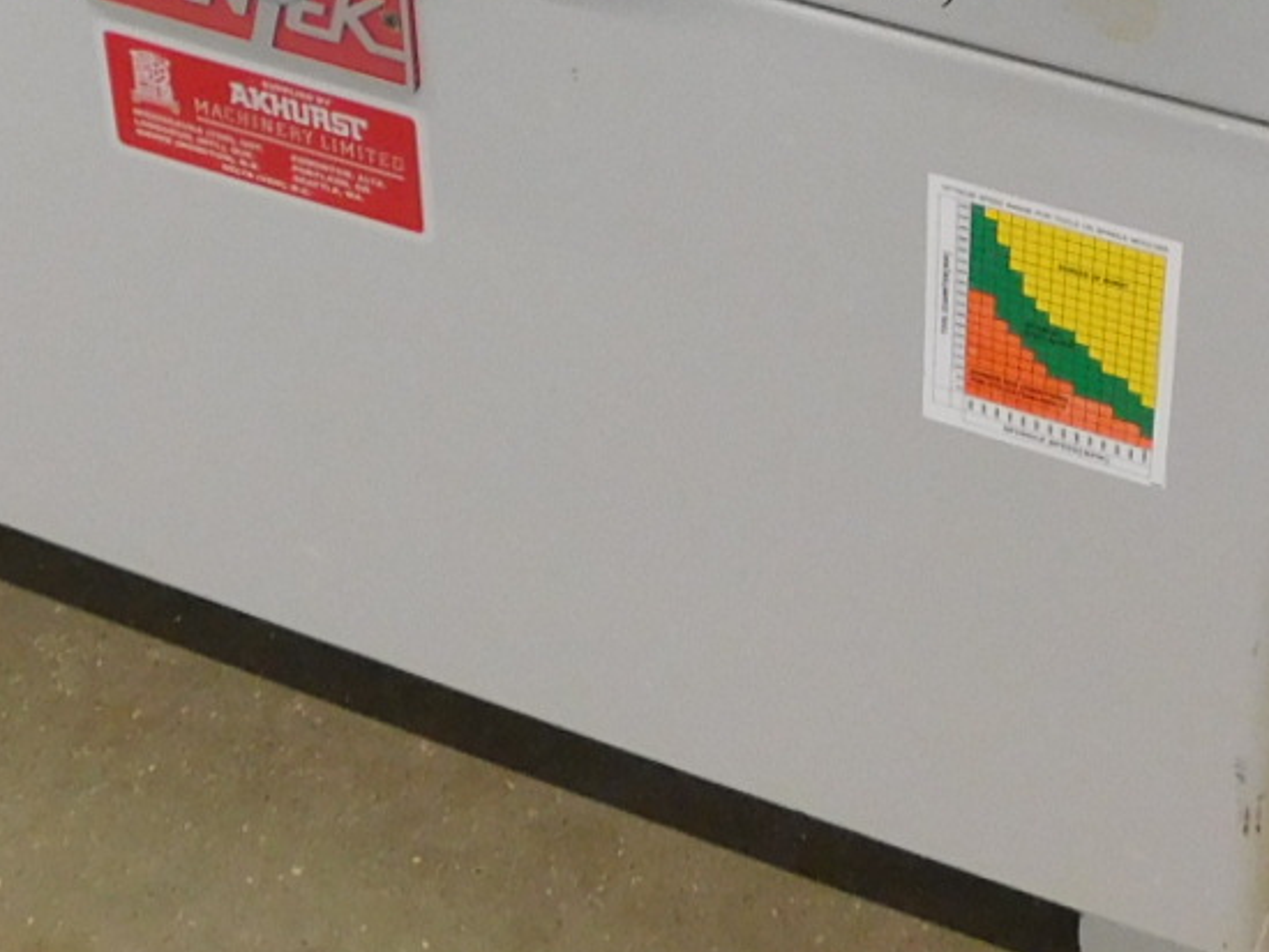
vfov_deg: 14.3
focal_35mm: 95
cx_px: 683
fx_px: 3484
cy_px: -579
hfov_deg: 20.6
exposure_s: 1/30
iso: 160
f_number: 3
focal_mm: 4
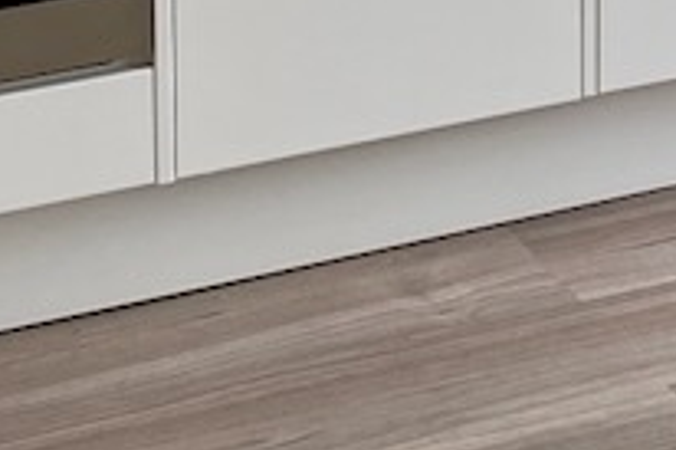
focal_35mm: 168
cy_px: -910
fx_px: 3152
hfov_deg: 12.2
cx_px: 440
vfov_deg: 7.2
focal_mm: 4.25
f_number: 1.8
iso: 32
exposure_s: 1/101
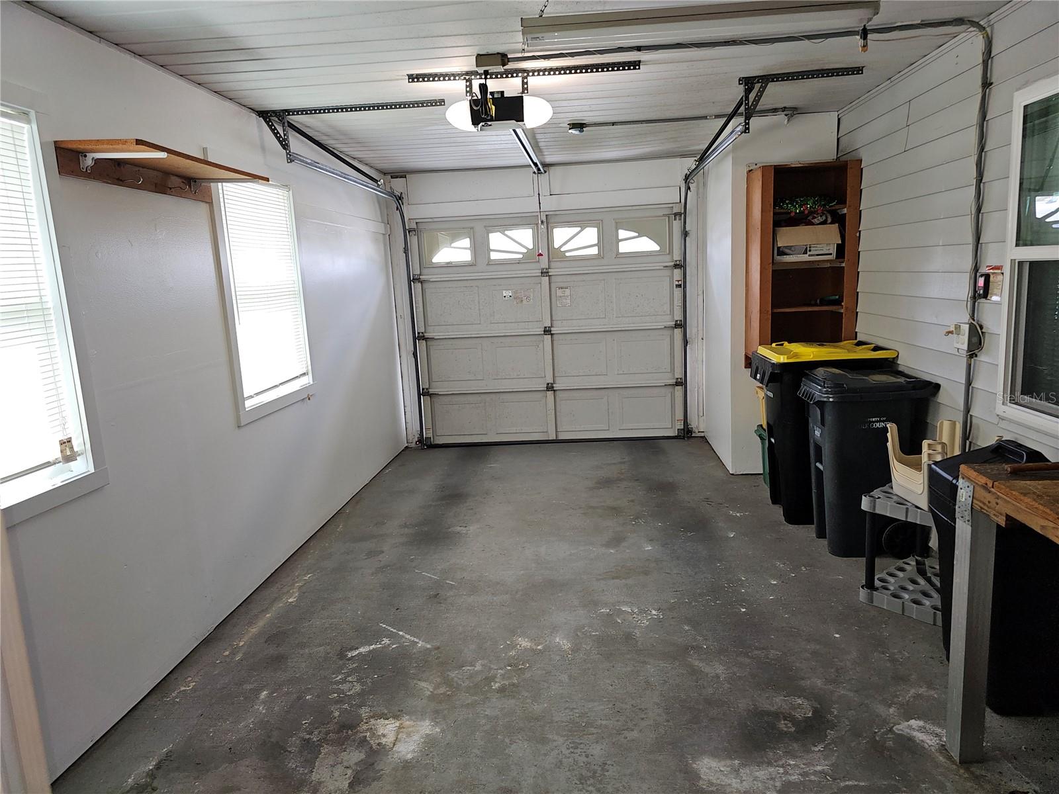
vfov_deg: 58.9
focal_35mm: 23
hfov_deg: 73.9
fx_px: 704
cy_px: 397
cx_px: 530
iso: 64
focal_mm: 6.3
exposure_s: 1/60
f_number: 1.7
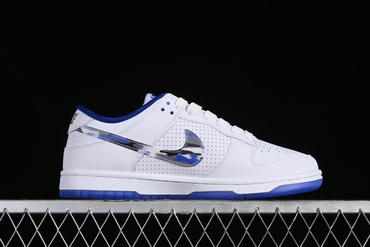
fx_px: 771
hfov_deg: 27.0
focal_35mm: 75
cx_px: 185
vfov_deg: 18.2
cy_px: 124
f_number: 8
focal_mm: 50
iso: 160
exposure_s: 1/100
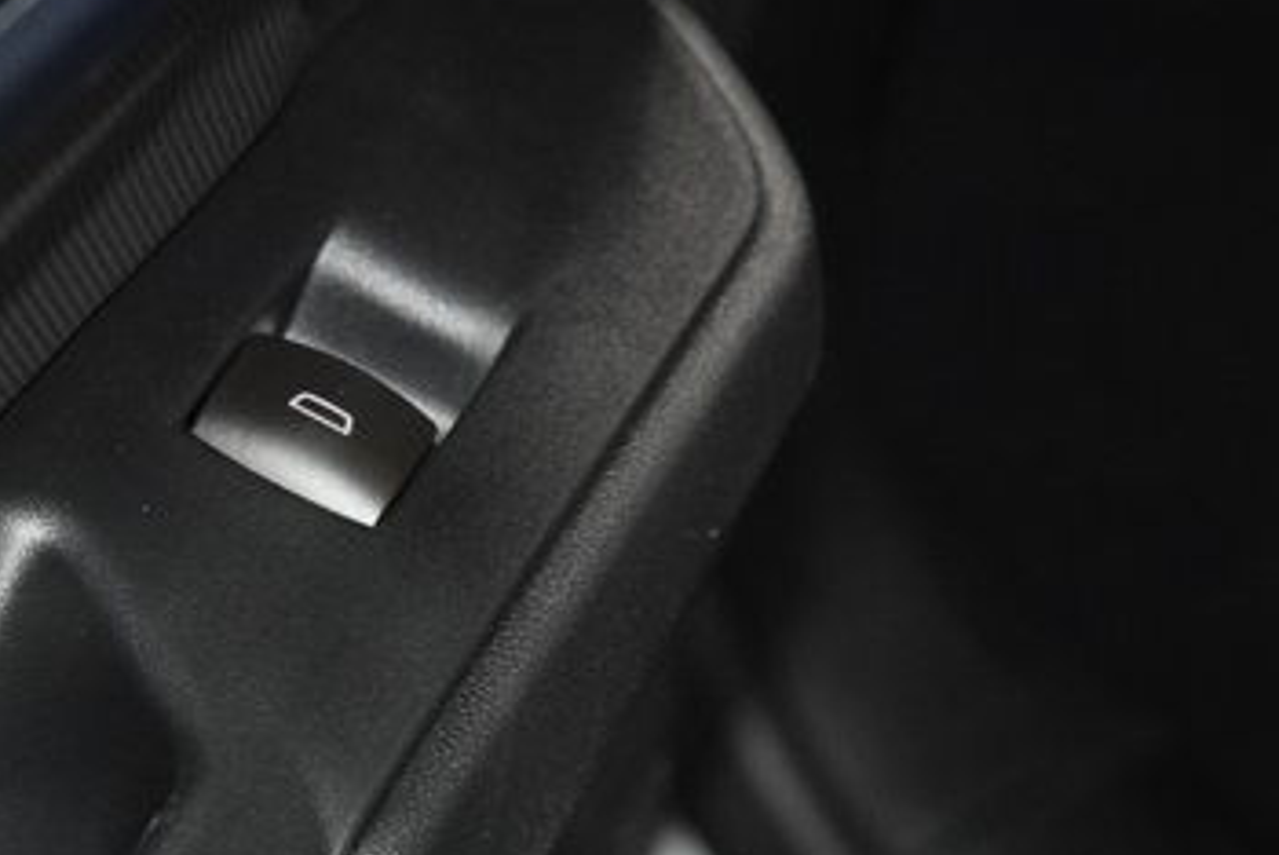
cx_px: 344
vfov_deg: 7.2
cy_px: 429
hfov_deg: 10.7
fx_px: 6827
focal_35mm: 192
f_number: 4.5
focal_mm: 70
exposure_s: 1/50
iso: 3200
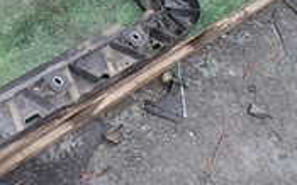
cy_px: -85
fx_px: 736
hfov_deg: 18.9
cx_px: -199
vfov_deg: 13.6
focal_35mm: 91
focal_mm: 4.5
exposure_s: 1/500
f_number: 2.8
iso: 100
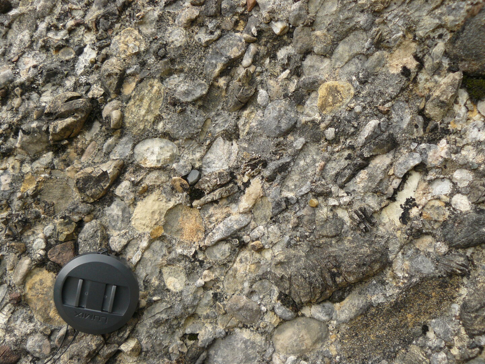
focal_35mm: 36
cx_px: 242
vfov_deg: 39.7
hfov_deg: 51.4
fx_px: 504
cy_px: 182
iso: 100
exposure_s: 1/125
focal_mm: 6
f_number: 2.8
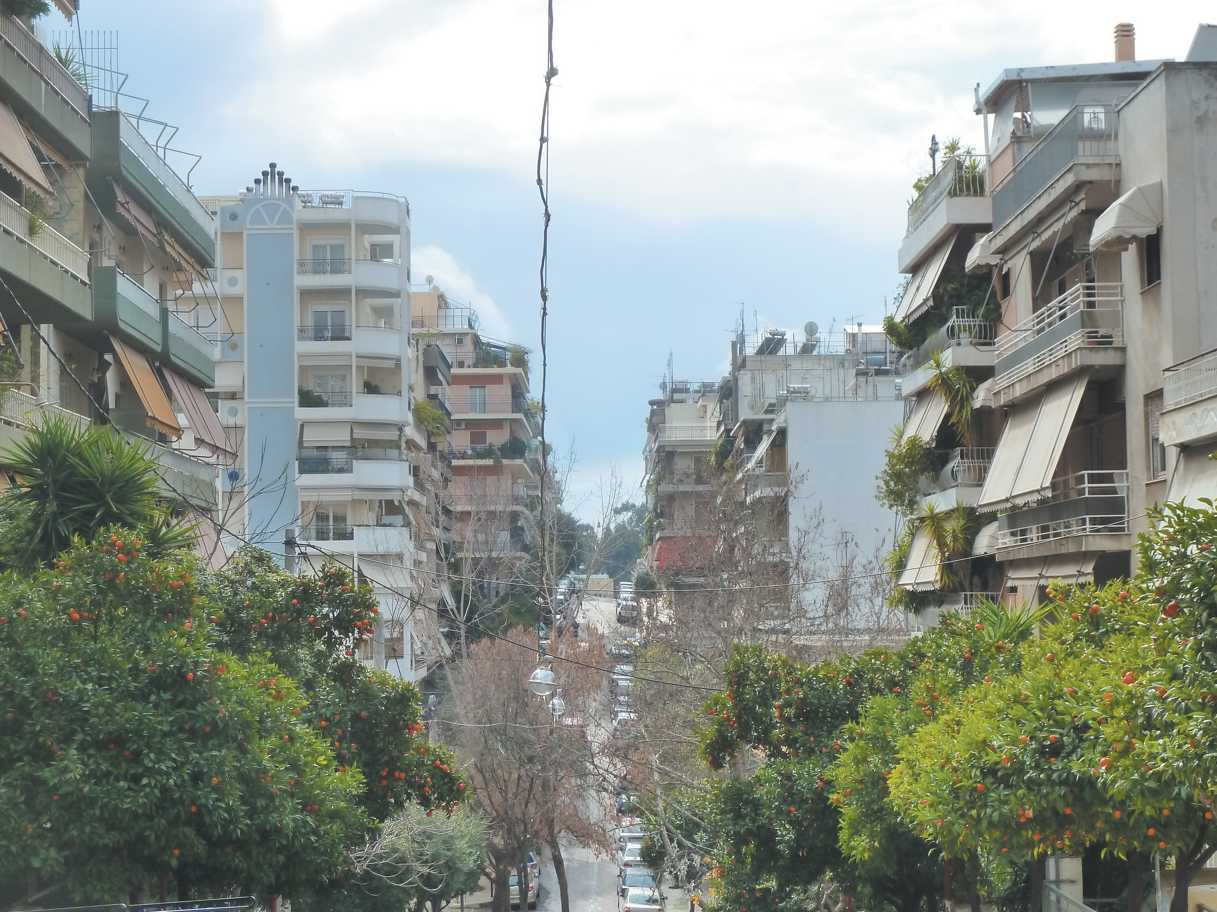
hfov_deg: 27.0
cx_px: 608
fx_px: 2531
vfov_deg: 20.4
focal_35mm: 72
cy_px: 456
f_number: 5
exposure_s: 1/500
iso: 200
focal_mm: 11.9
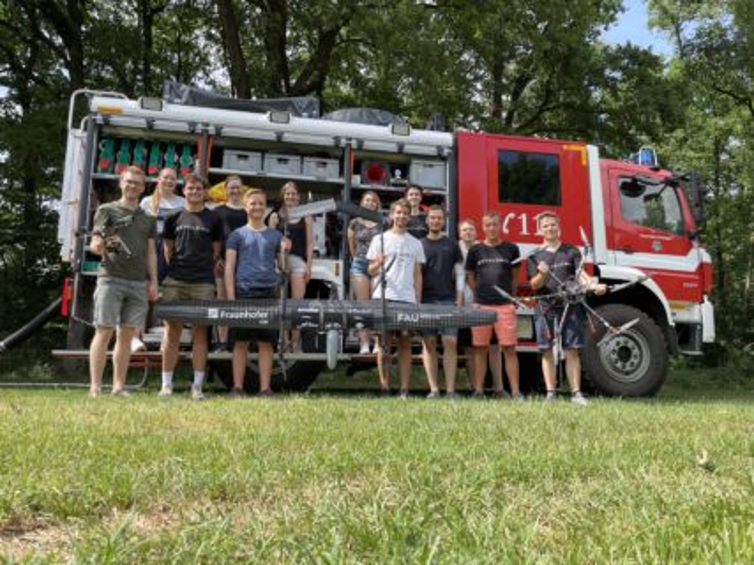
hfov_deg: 67.3
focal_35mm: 26
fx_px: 566
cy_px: 282
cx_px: 377
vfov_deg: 53.0
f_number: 1.6
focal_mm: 4.2
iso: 32
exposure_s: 1/1159
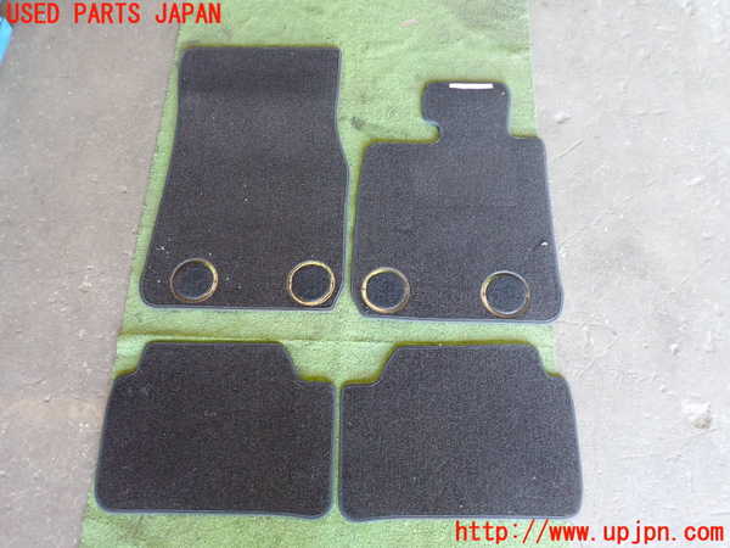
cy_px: 274
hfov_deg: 60.0
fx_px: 633
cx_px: 365
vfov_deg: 46.8
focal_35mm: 30
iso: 640
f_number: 2.3
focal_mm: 5.4
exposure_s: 1/30
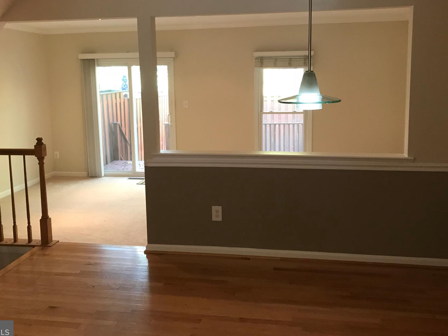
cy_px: 138
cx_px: 219
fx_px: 440
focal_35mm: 34
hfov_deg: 54.0
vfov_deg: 41.6
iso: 50
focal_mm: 3.99
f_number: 1.8
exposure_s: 1/15
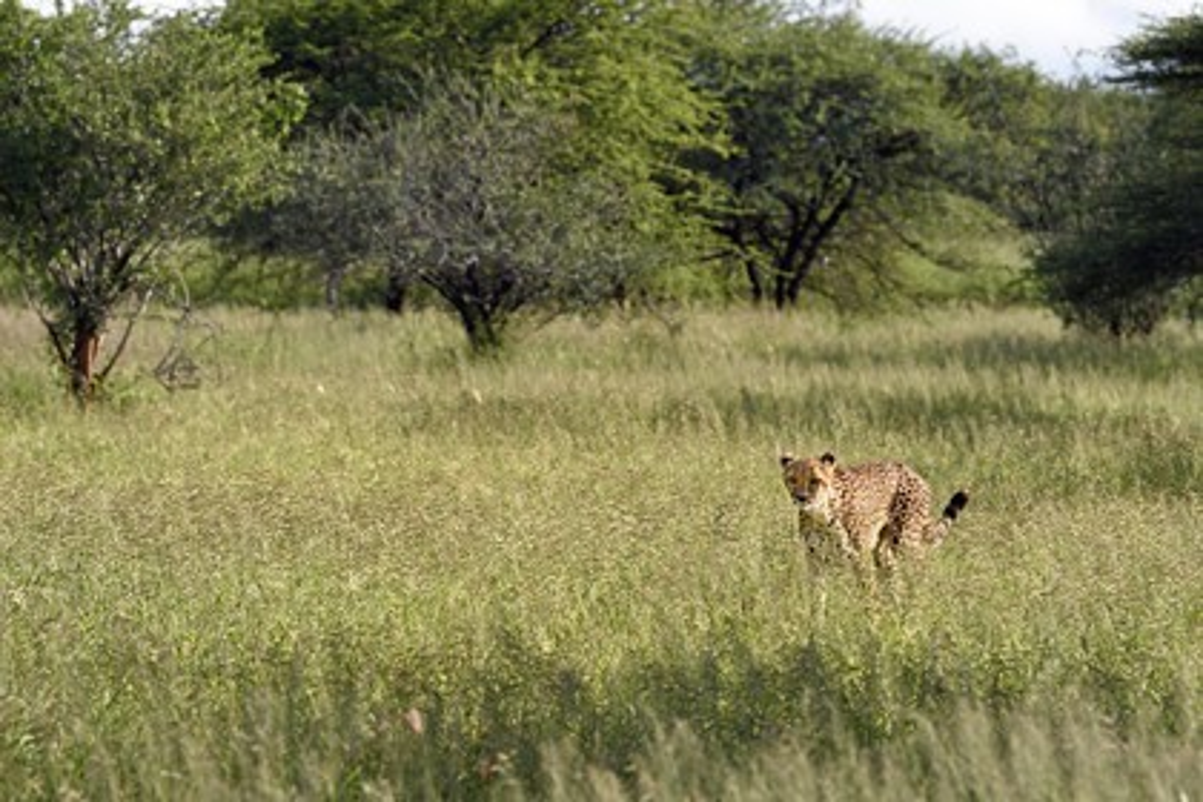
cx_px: 602
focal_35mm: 200
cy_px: 401
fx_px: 6683
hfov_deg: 10.3
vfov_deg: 6.9
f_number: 7.1
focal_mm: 200
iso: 400
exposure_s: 1/1000
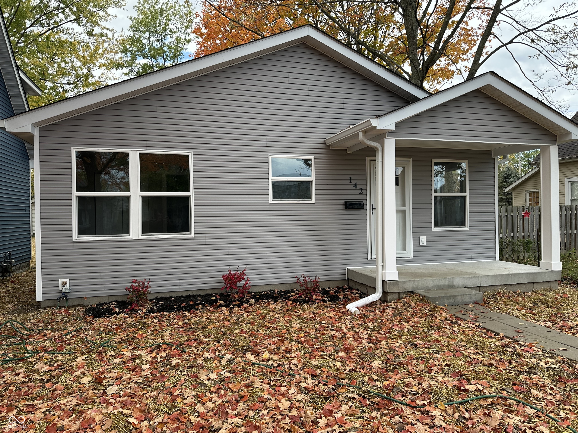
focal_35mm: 24
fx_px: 401
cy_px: 216
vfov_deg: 56.8
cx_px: 289
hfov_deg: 71.6
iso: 80
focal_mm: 6.86
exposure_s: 1/745
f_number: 1.78
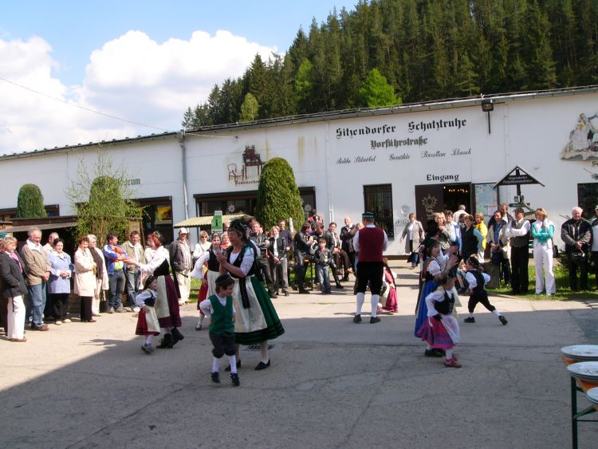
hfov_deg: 51.3
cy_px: 224
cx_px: 299
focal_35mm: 36
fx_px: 622
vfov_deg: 39.7
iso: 50
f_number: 8
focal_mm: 6
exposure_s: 1/80
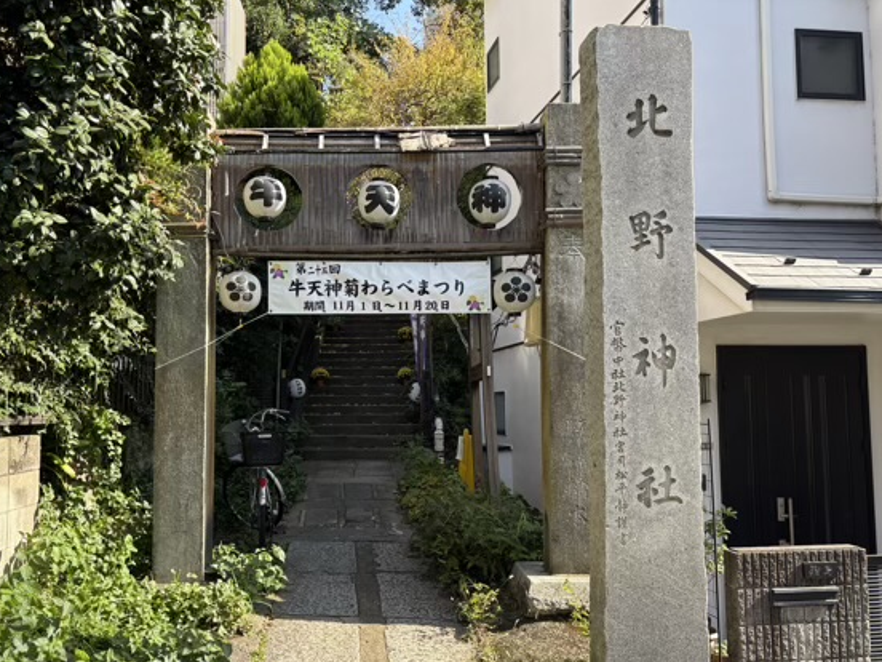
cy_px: 341
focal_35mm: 33
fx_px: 841
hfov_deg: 55.2
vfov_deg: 42.9
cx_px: 382
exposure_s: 1/711
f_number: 1.6
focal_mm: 5.96
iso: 50
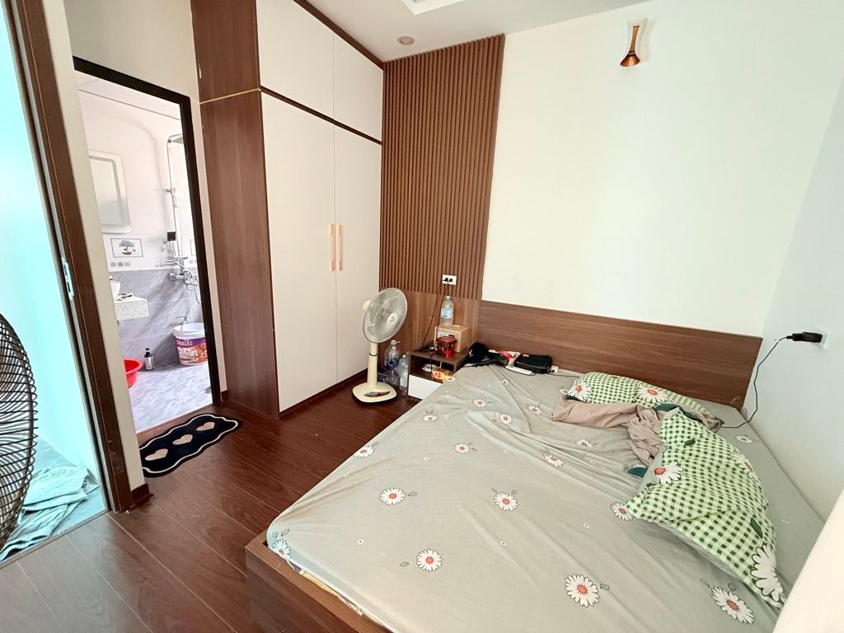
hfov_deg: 102.1
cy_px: 316
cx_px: 422
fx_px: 341
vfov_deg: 85.7
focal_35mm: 14
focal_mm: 2.22
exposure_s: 1/60
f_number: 2.2
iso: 640
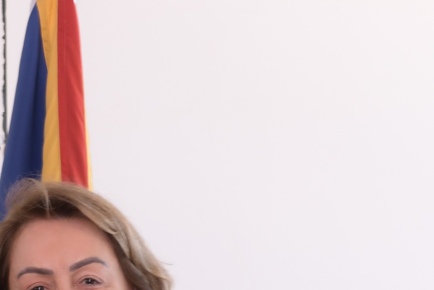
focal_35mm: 196
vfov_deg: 7.0
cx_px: -205
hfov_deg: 10.2
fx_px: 2363
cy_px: 354
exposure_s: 1/80
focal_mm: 35
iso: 400
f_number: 3.2
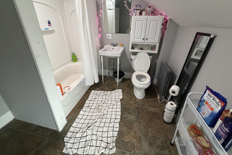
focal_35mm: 15
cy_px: 66
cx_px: 116
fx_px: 97
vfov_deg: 76.8
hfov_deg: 100.4
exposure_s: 1/60
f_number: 2.2
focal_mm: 2.22
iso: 320
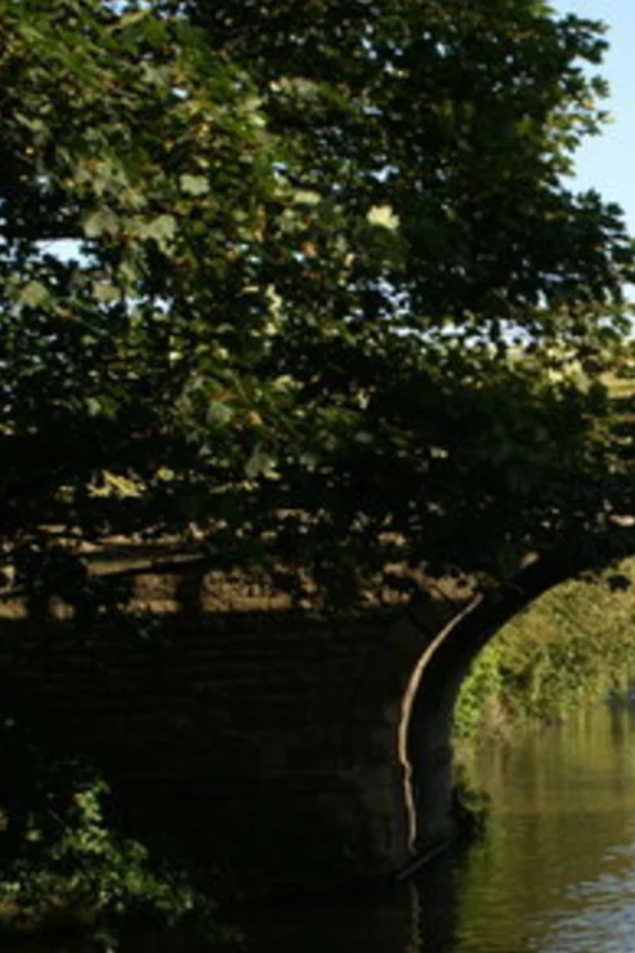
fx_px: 2089
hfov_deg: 16.6
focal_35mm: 79
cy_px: 509
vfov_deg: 25.7
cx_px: 752
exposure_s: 1/125
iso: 100
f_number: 6.3
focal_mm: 24
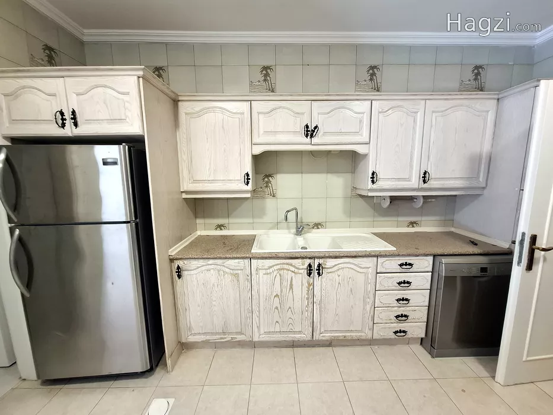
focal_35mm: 13
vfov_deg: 89.9
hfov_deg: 106.2
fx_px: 208
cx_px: 276
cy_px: 208
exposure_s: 1/50
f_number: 2.2
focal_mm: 1.74
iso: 125
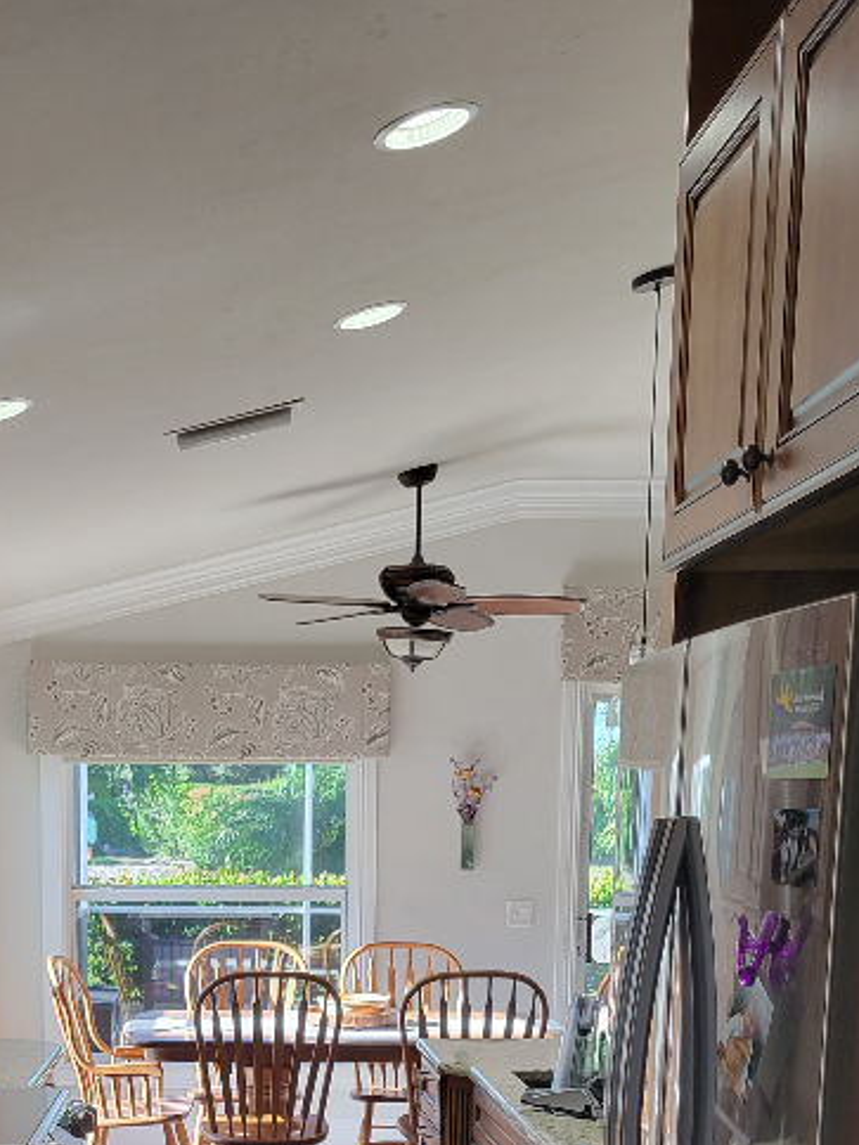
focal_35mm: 55
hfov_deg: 26.4
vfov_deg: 32.9
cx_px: 277
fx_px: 1820
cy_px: 1057
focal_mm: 5.4
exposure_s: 1/120
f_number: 1.8
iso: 100
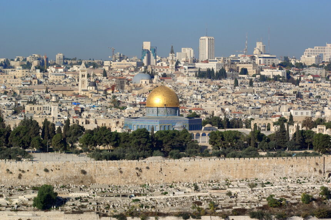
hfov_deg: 18.2
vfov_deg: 12.2
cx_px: 166
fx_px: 1034
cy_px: 110
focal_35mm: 112
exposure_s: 1/180
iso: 100
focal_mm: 75
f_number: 16
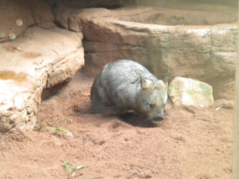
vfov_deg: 14.1
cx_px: 120
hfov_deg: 18.7
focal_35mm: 105
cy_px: 90
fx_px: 725
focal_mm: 18.9
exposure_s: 1/17
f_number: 5.9
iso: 523
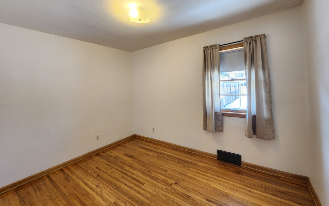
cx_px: 166
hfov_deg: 105.3
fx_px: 126
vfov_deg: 78.1
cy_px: 87
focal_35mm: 14
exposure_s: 1/60
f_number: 2.2
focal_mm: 2.2
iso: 160
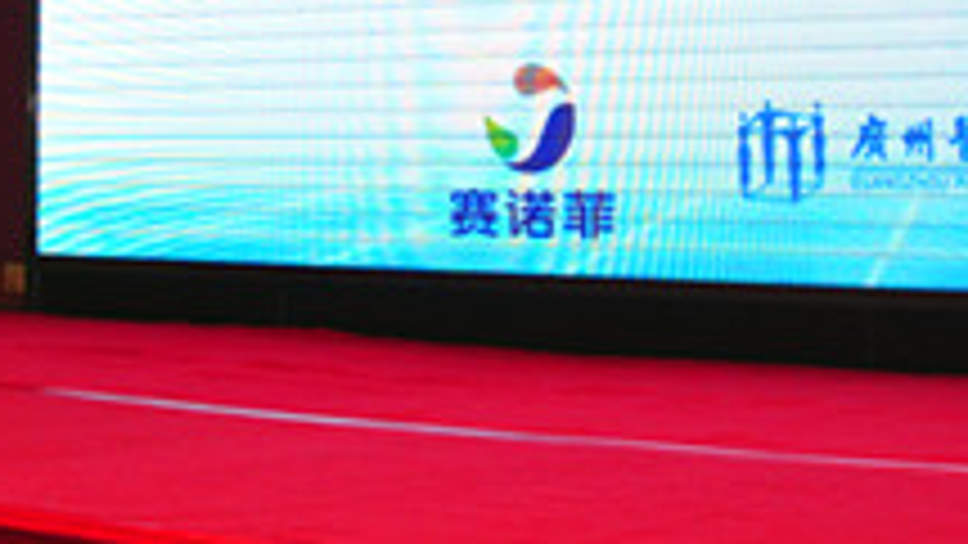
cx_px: 392
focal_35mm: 100
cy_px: -173
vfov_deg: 11.8
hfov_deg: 21.4
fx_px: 2556
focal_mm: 21
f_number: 4
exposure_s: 1/200
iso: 500
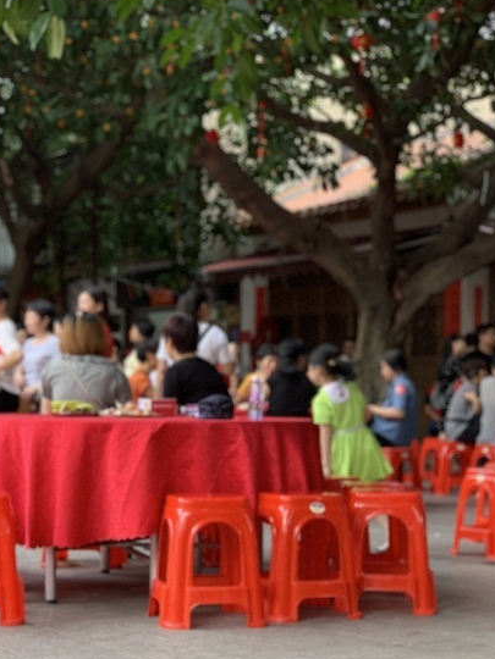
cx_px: 164
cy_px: 450
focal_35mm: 77
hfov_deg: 19.1
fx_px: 1468
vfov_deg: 25.2
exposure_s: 1/122
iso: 50
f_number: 2.4
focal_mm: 6
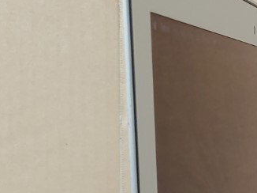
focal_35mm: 115
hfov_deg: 15.1
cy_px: 336
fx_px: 853
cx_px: 449
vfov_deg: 11.9
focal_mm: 4.36
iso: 50
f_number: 1.8
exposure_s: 1/60
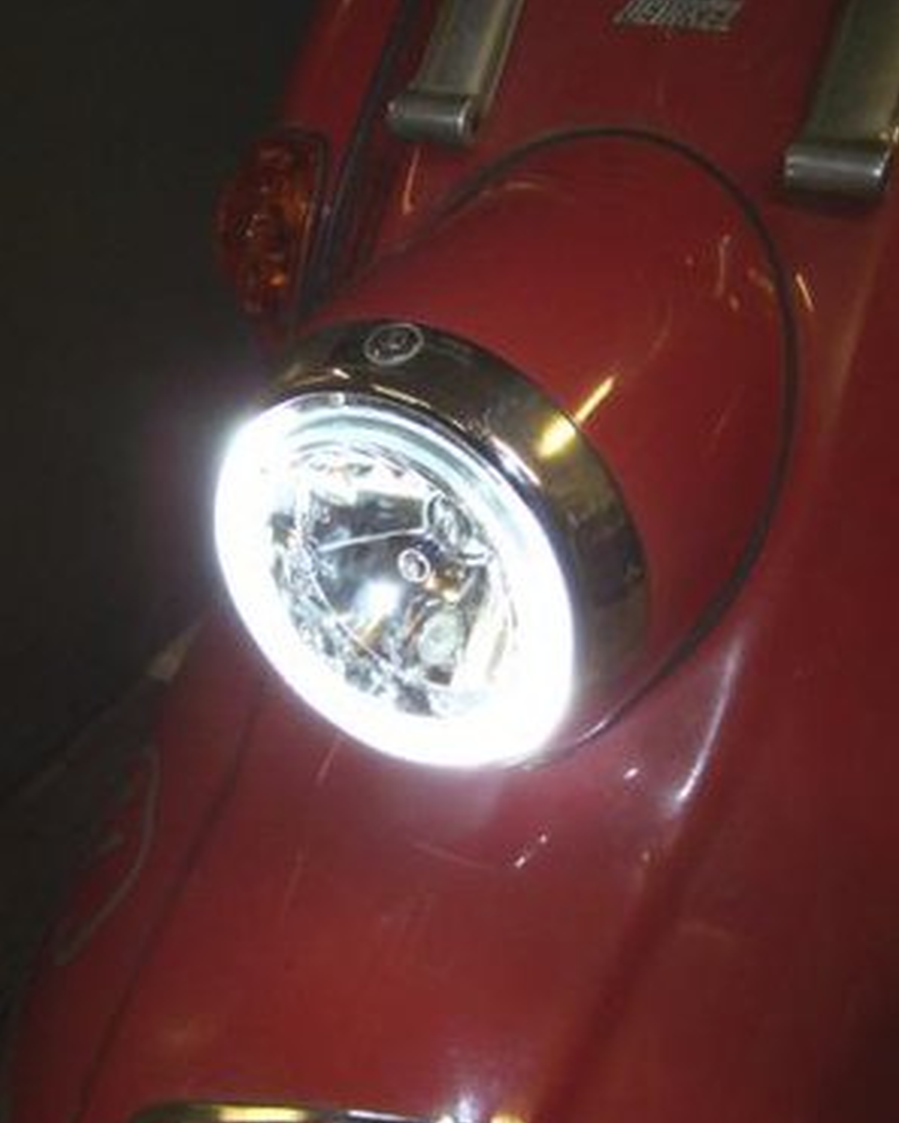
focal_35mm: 40
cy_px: 602
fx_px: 1330
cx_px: 448
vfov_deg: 45.8
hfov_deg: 37.4
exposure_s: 1/60
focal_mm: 6.3
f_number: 2.8
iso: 140
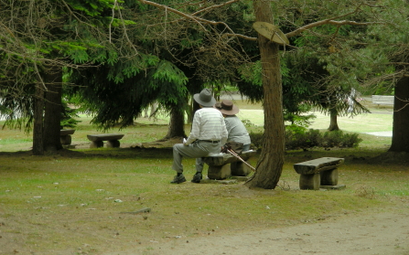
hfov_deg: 13.3
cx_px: 204
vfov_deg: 8.3
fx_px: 1760
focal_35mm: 158
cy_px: 124
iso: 72
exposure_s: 1/59.7
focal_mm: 24.7
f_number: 3.5
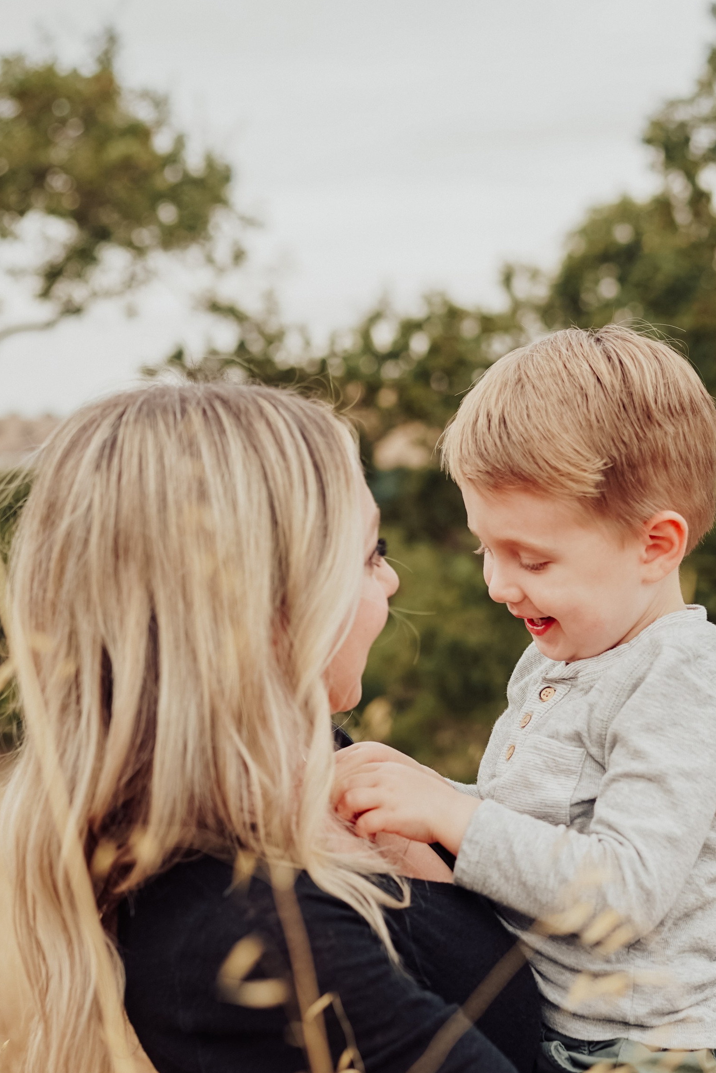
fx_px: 1760
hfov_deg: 22.9
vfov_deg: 33.7
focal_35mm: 59
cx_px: 485
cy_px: 680
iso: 100
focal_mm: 35
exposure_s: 1/320
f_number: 2.2
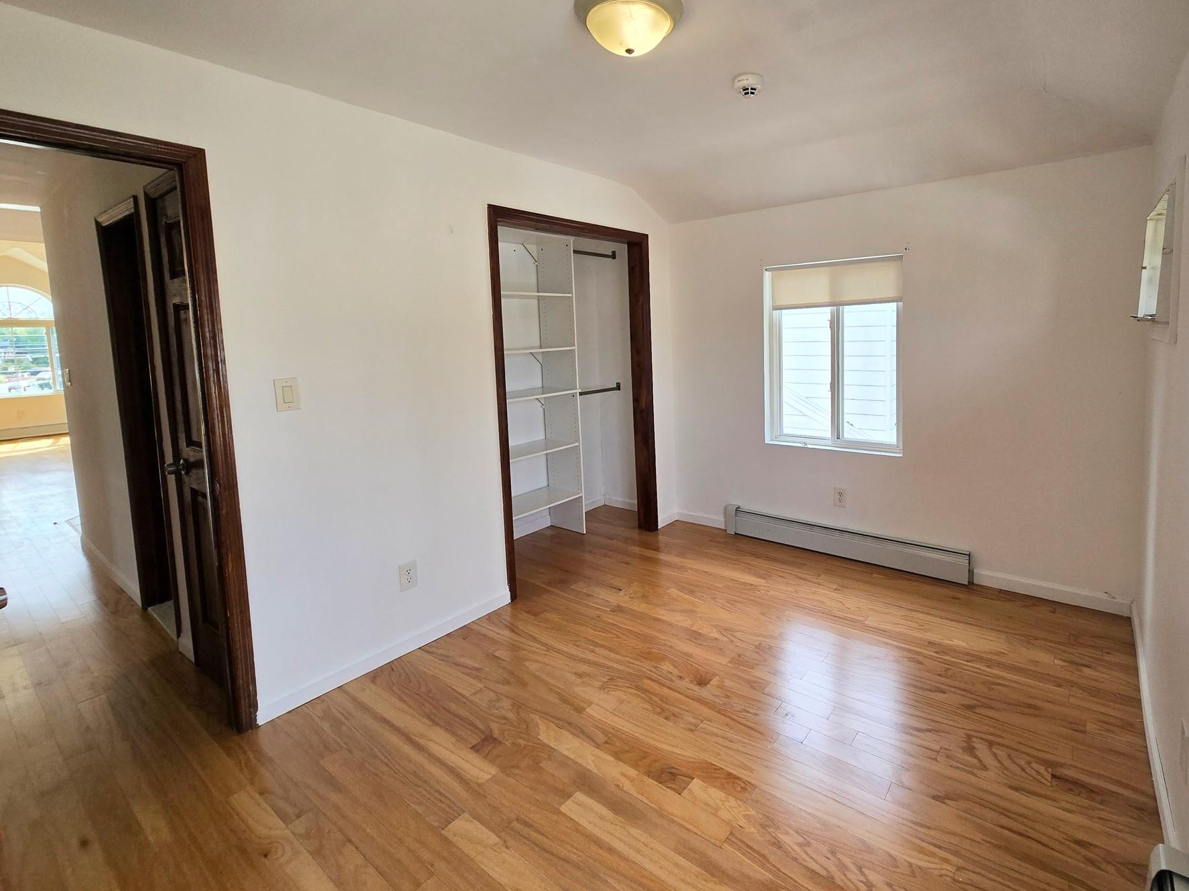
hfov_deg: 97.6
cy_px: 380
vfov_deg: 81.2
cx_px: 676
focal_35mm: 15
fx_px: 515
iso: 50
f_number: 2.2
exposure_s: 1/158
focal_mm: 2.2
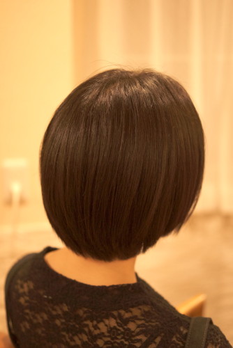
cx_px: 116
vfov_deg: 37.8
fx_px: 509
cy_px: 174
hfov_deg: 25.8
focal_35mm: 52
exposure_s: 1/500
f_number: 2
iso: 800
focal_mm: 35
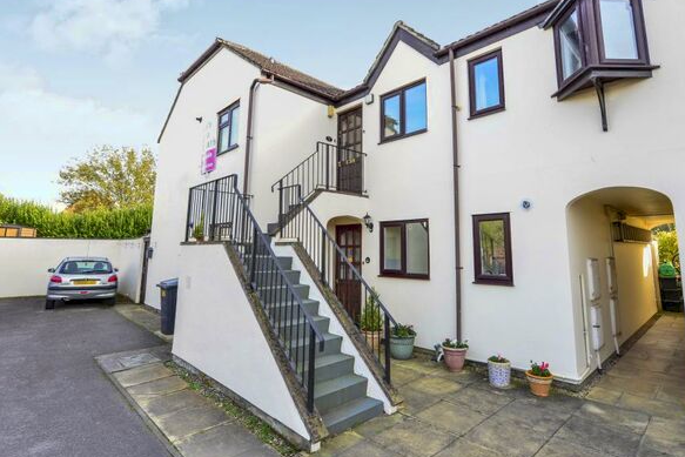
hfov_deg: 89.8
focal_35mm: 18
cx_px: 372
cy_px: 201
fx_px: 343
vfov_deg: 67.2
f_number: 7.1
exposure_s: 1/60
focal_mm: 15
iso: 250
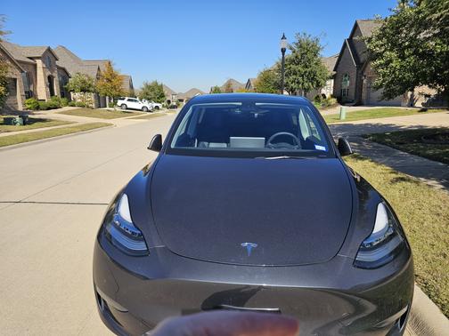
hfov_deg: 73.9
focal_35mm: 23
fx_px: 298
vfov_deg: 58.9
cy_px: 168
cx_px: 224
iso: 20
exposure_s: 1/1248
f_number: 1.7
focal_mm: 6.3
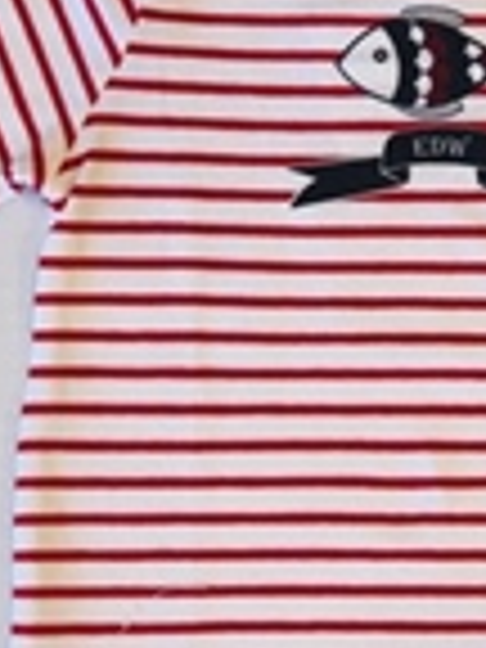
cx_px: 464
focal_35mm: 141
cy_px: 176
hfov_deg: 10.4
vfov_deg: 14.0
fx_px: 2639
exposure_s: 1/30
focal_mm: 6.6
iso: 40
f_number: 2.8
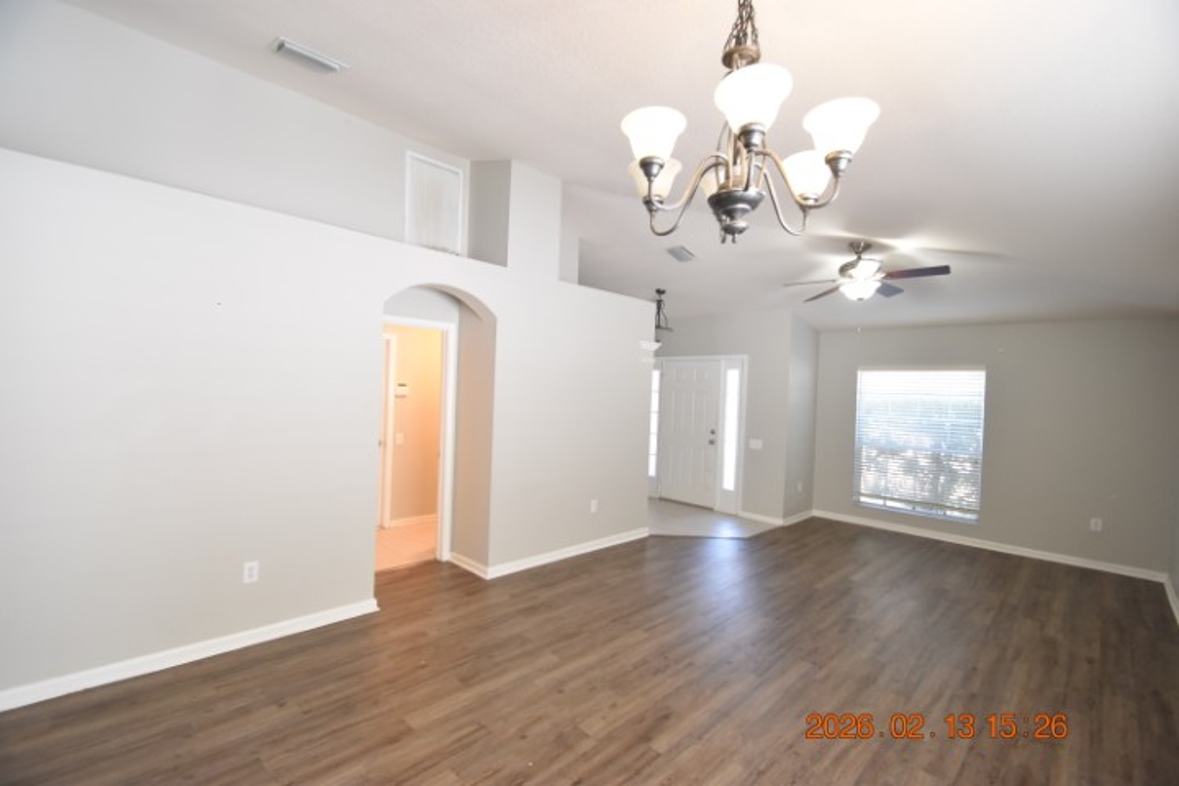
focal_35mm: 15
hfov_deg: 100.4
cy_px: 393
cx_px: 590
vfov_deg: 77.3
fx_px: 491
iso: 800
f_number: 4
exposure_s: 1/60
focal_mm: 10
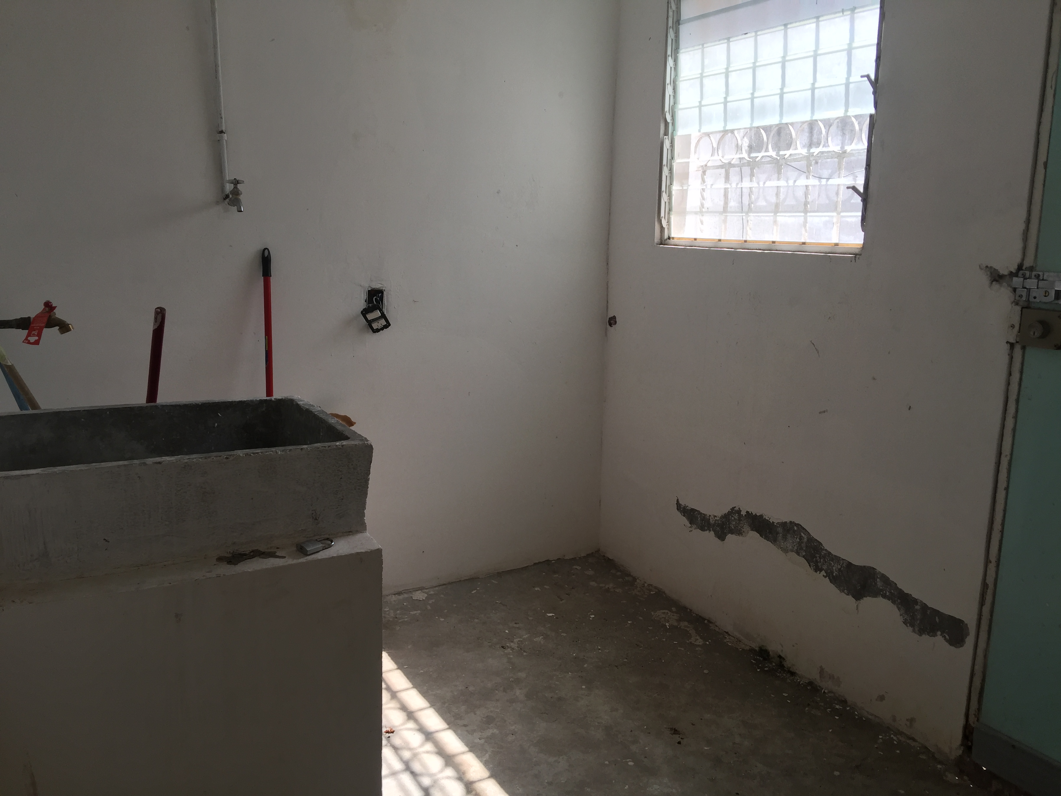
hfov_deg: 61.7
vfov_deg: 48.2
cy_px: 398
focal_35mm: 29
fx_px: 889
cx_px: 530
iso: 32
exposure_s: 1/341
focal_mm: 4.15
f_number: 2.2
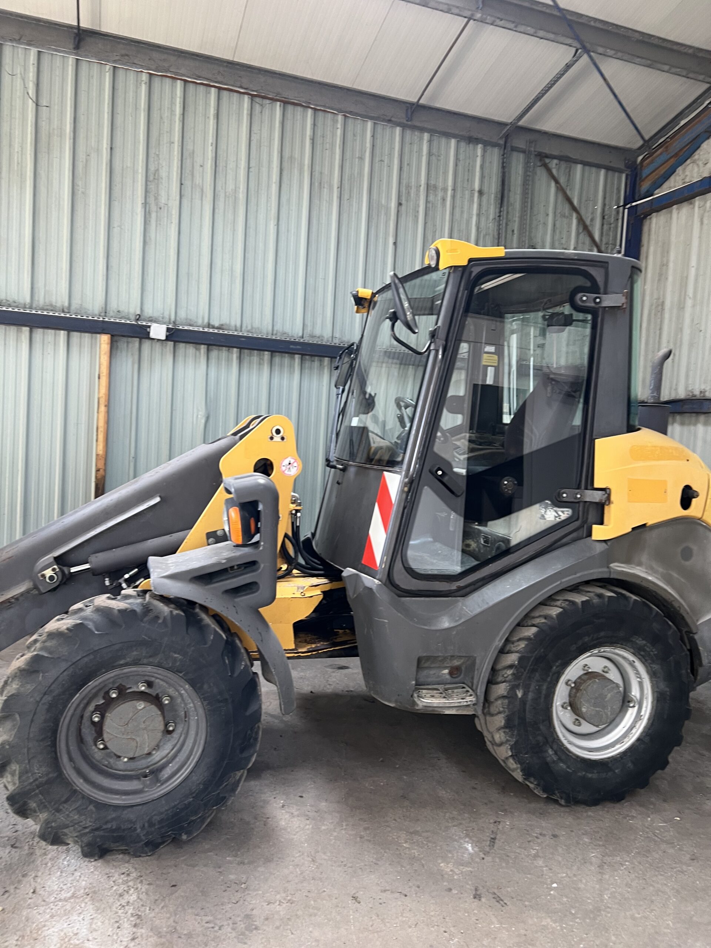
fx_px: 712
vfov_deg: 67.3
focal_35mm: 26
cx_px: 356
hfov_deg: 53.1
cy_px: 474
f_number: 1.5
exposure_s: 1/64
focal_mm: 5.7
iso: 125
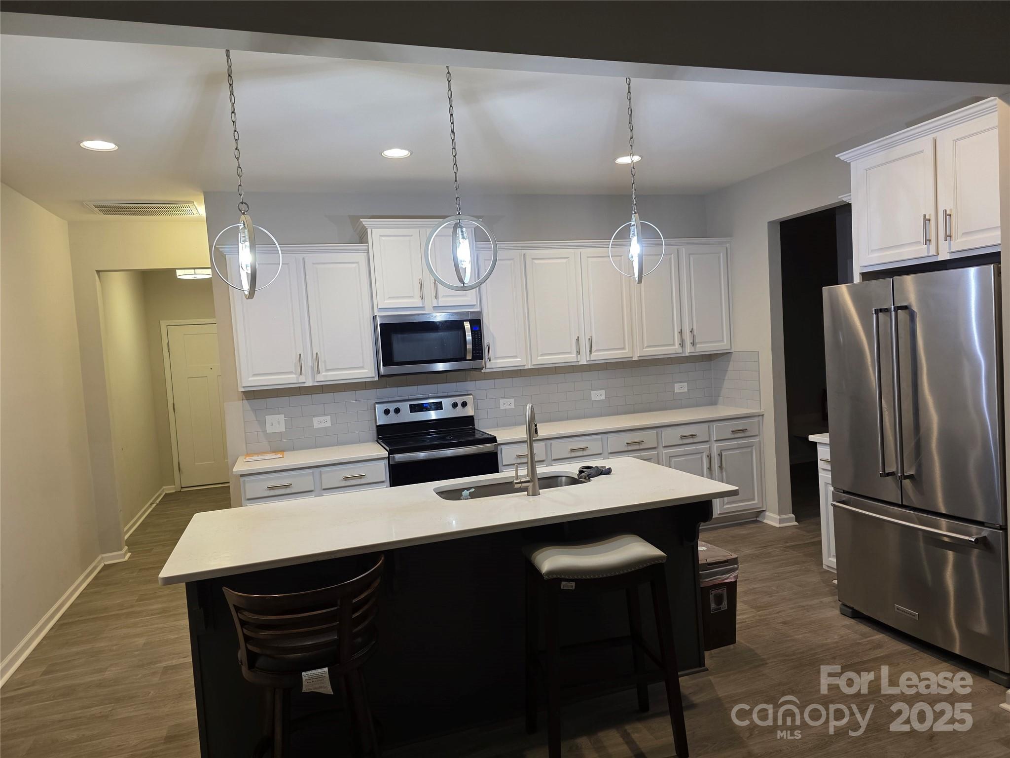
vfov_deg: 58.9
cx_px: 505
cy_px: 379
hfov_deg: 73.9
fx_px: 671
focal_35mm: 23
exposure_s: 1/120
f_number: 1.7
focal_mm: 6.3
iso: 320
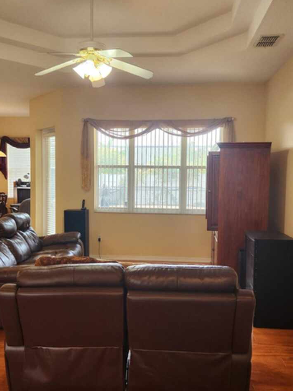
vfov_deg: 58.4
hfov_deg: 45.4
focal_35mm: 31
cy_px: 194
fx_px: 350
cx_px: 135
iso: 200
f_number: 1.8
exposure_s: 1/120
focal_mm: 5.4
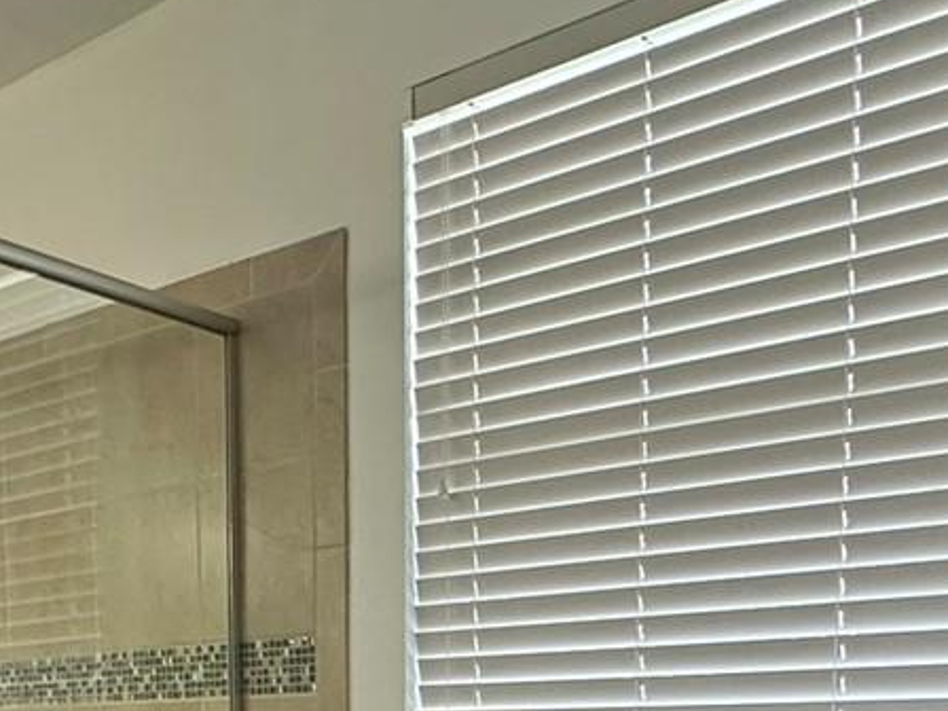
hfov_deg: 38.1
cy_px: 899
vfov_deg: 25.5
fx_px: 1369
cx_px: 402
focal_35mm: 50
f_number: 2.2
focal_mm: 2.22
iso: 250
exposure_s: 1/120
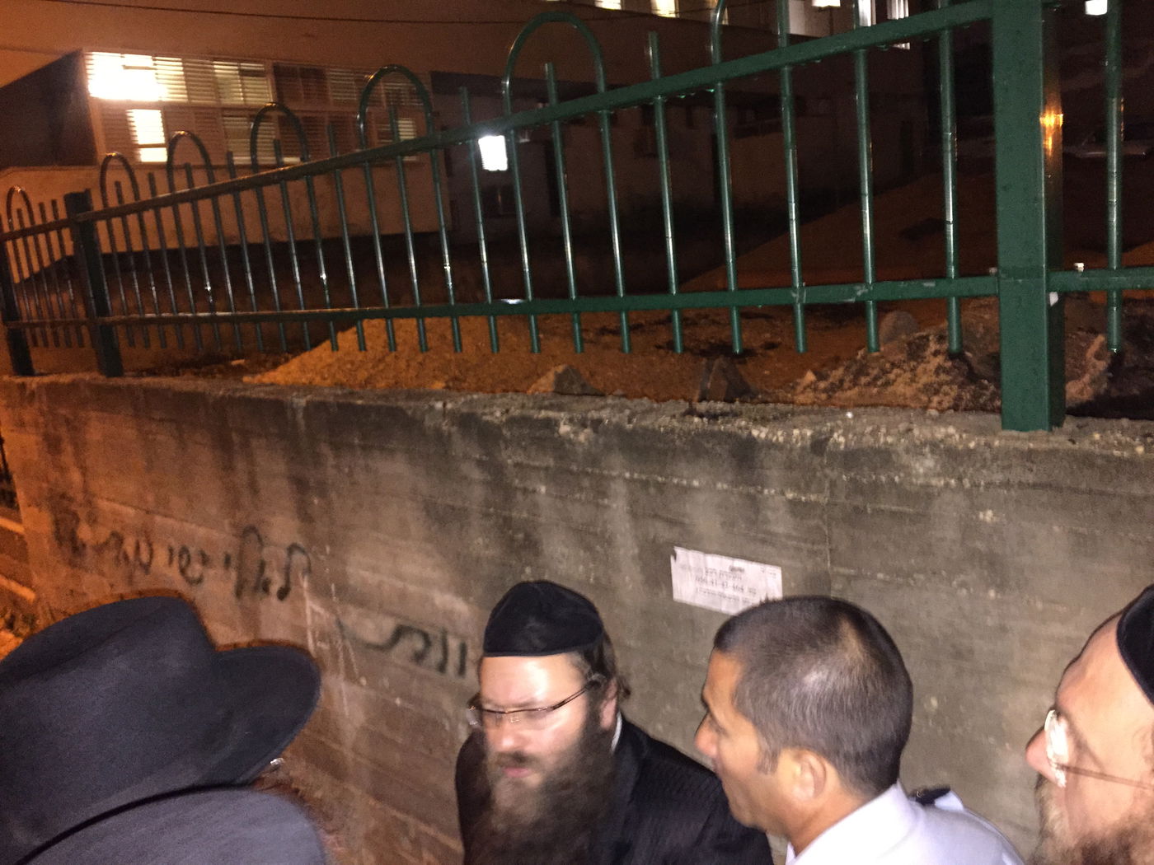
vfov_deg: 48.2
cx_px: 577
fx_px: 967
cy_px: 432
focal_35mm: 29
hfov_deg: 61.7
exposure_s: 1/16
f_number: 2.2
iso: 400
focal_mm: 4.15
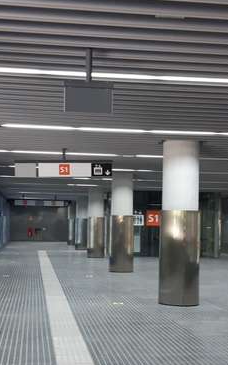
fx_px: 577
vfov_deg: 34.9
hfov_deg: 22.4
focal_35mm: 58
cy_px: 232
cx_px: 107
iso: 125
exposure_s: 1/50
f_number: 1.7
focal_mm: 3.92
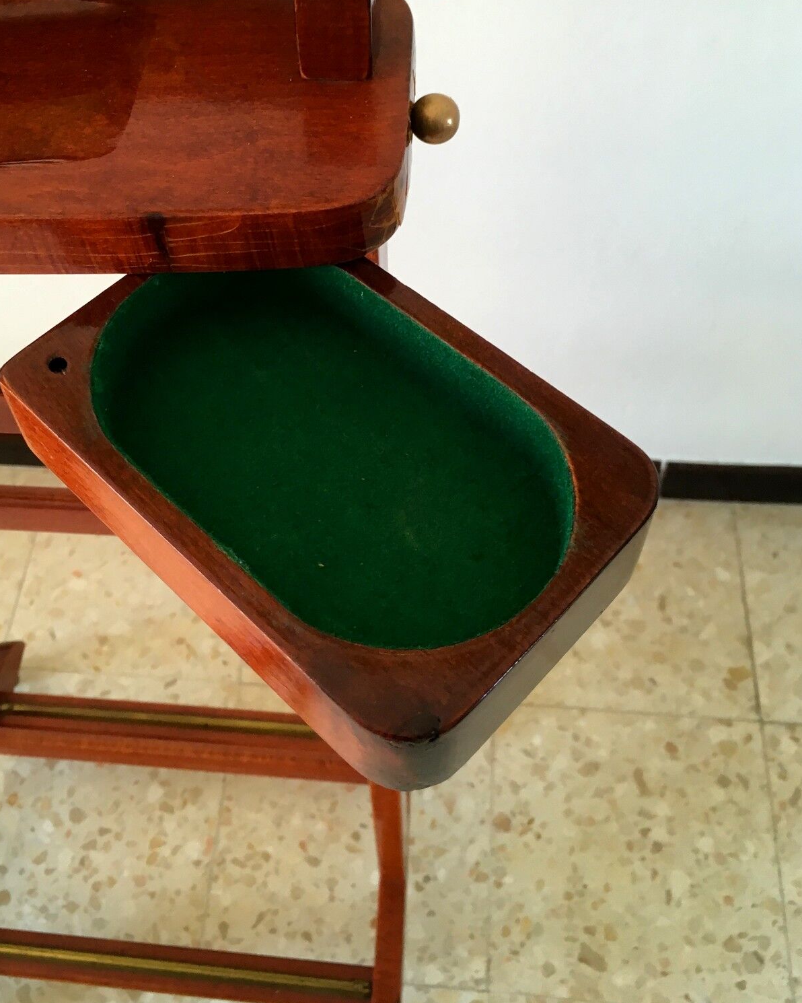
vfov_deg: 47.2
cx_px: 330
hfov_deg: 39.0
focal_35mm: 38
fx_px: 1127
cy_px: 334
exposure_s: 1/33
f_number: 2.2
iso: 80
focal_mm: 4.15
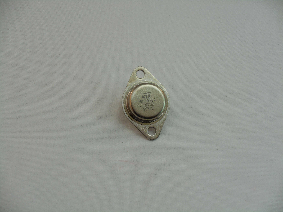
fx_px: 834
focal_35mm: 102
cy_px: 106
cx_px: 142
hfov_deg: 19.3
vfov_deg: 14.5
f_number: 5.8
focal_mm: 18.2
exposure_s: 1/60
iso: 140
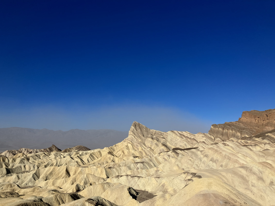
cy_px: 103
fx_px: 222
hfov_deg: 63.4
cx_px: 138
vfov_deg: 49.7
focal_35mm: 28
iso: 32
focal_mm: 3.99
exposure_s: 1/6098
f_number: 1.8
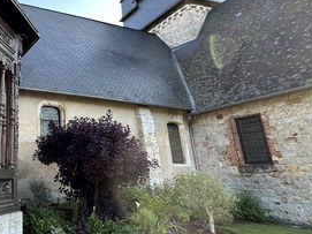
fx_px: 279
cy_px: 97
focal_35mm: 31
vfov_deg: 45.2
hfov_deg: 50.0
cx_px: 16
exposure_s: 1/103
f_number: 2.2
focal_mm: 2.22
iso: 40
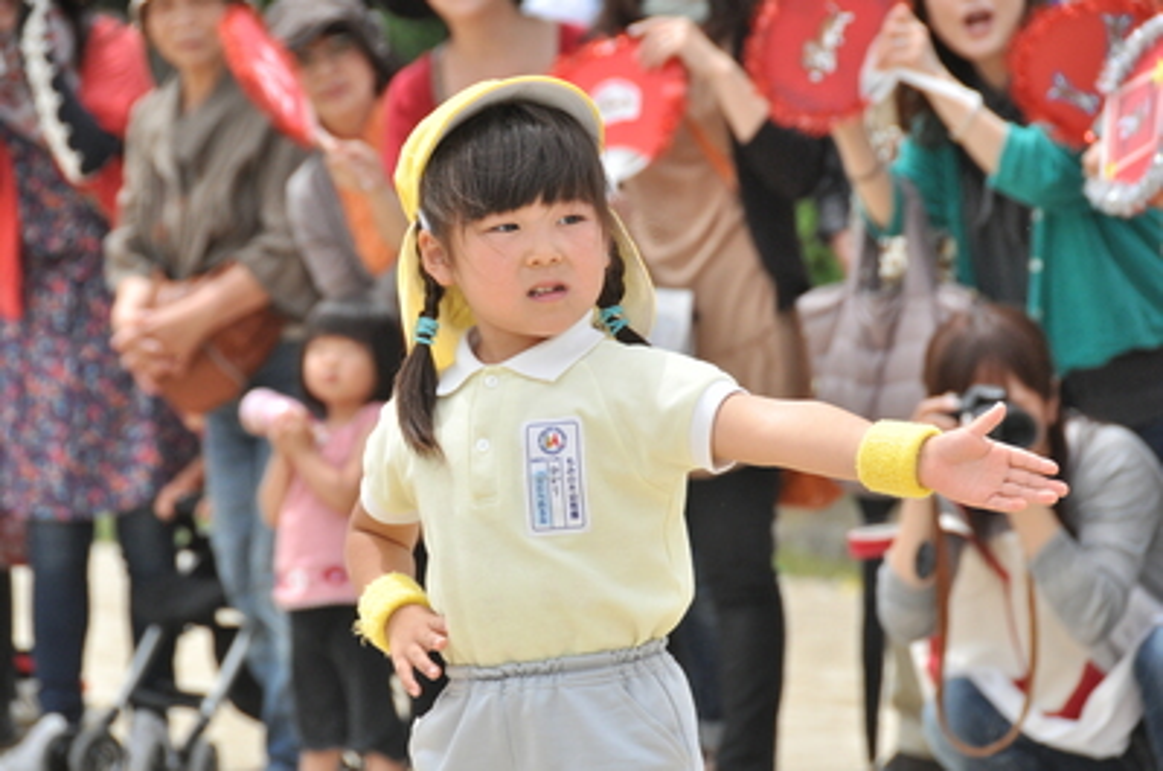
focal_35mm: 225
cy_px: 386
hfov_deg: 9.2
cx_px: 582
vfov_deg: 6.1
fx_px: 7254
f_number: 7.1
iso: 800
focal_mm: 150
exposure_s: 1/3200
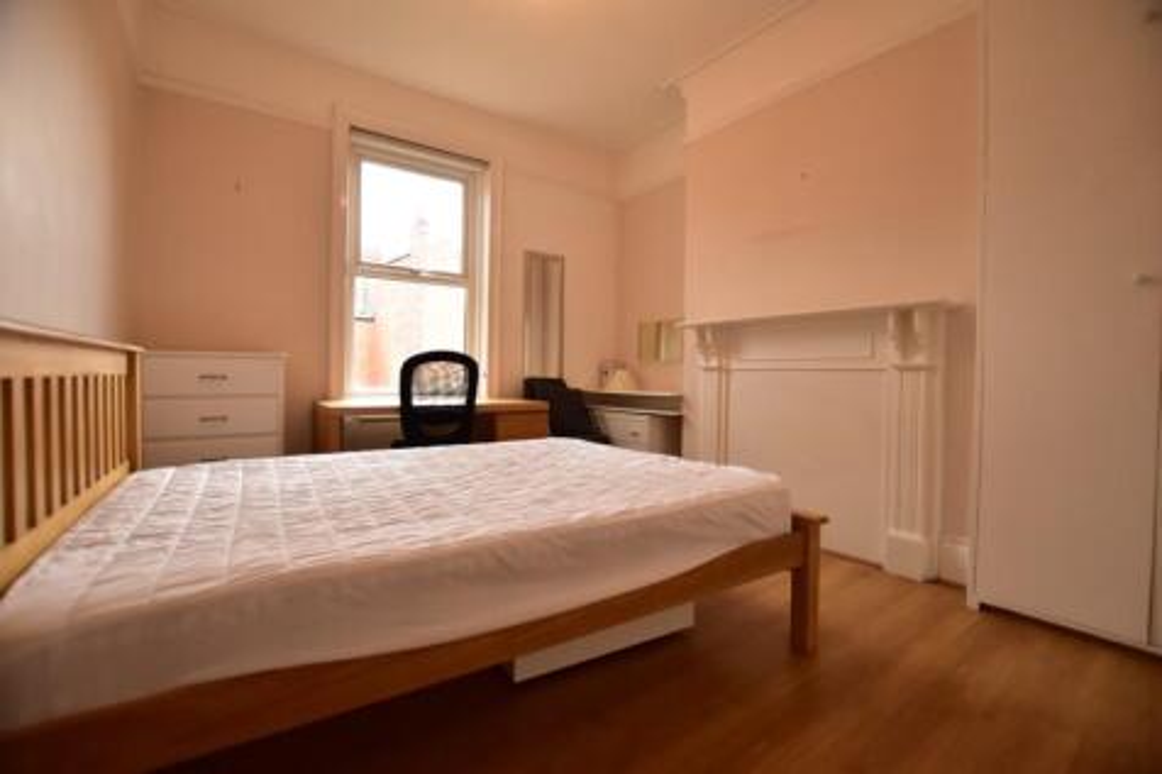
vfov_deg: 77.3
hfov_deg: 100.4
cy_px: 387
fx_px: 484
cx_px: 581
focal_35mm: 15
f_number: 3.5
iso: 800
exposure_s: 1/200
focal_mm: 10
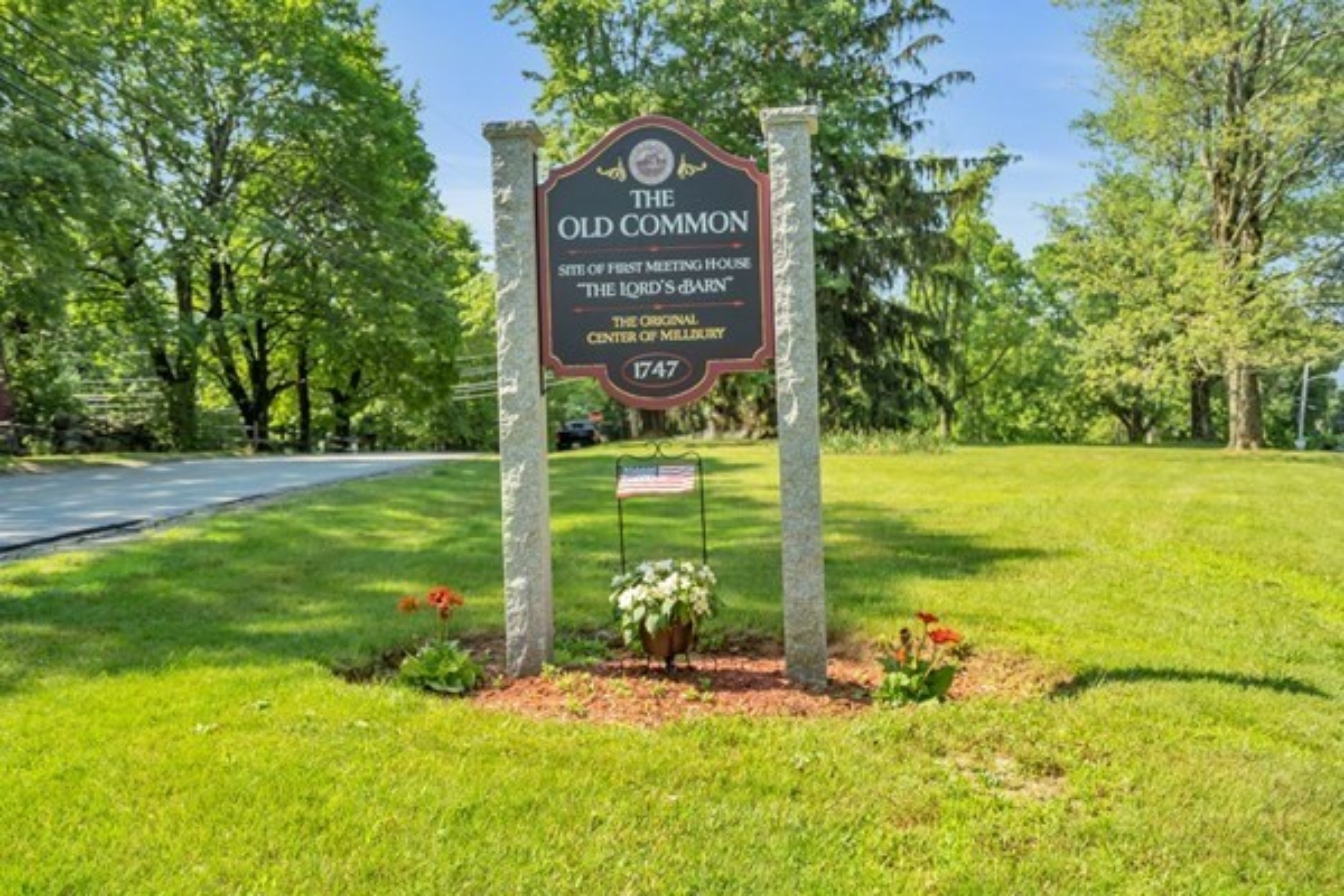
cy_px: 448
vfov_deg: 42.3
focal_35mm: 31
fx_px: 1157
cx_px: 672
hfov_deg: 60.3
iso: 200
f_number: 4
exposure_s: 1/250
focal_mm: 31
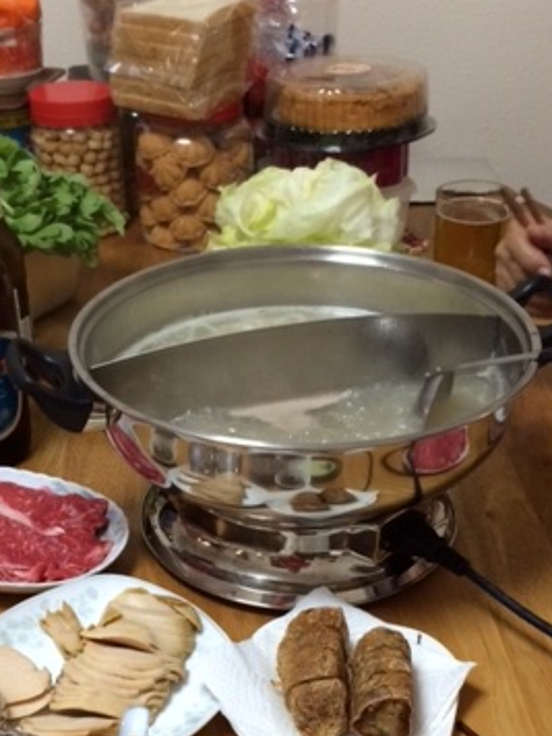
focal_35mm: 54
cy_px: 490
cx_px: 215
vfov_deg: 35.2
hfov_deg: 27.0
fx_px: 1148
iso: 250
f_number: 2.2
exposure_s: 1/33
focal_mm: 4.12
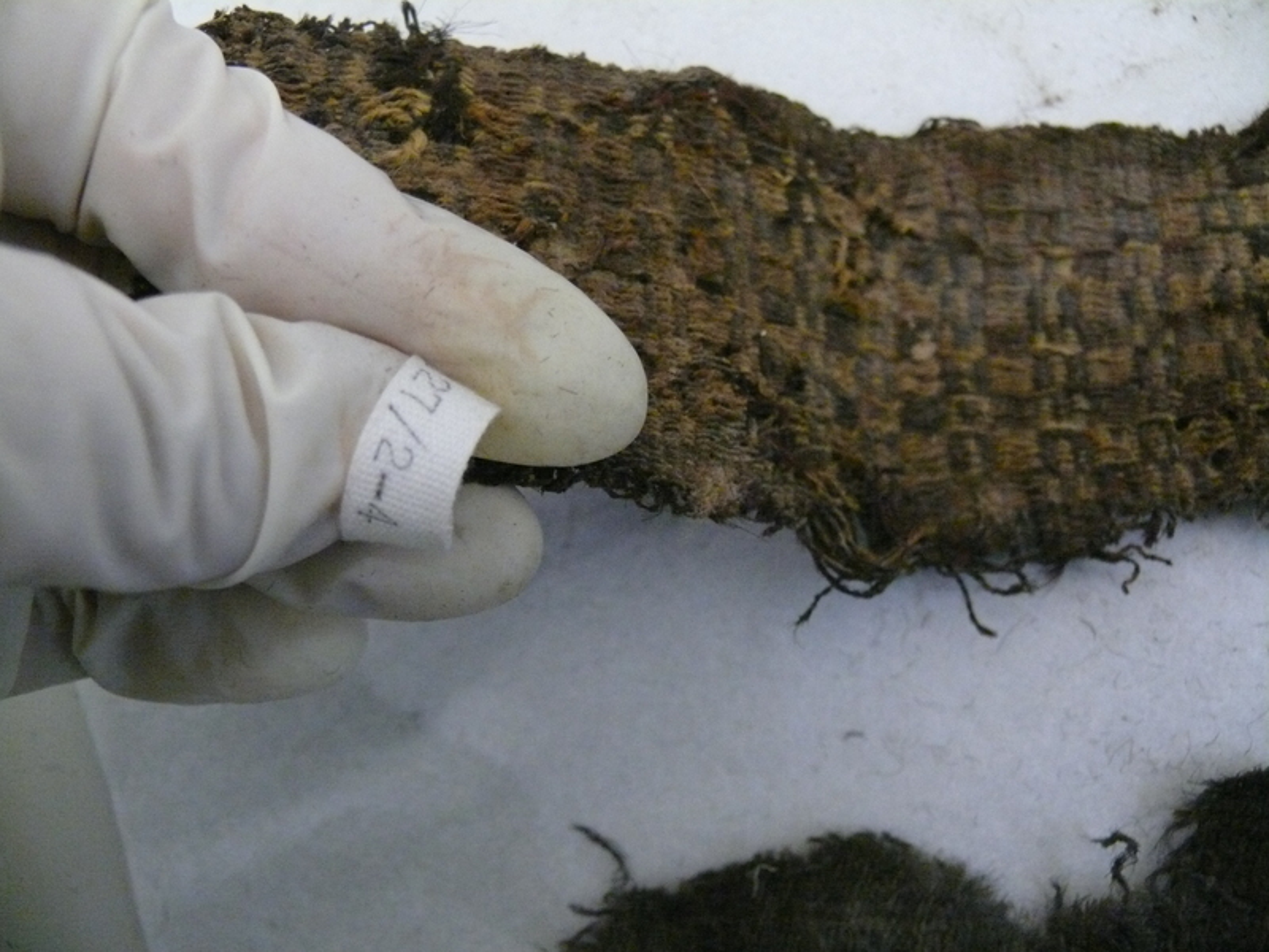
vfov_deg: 40.7
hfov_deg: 52.6
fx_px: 1283
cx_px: 634
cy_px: 476
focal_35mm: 35
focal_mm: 7.4
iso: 800
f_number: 2.8
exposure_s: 1/20
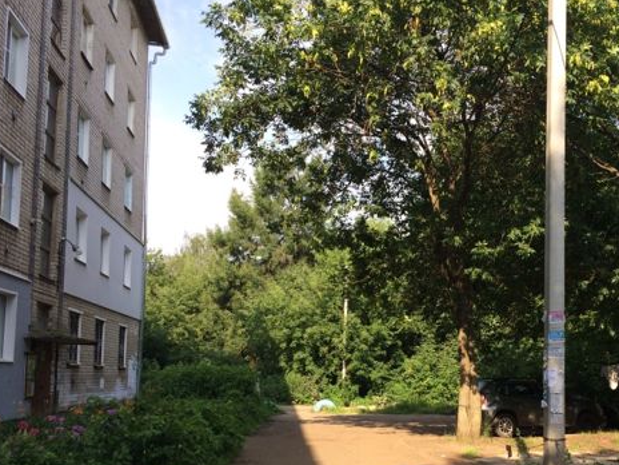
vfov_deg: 35.6
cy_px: 307
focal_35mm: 40
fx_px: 715
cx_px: 408
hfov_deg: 46.1
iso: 32
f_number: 2.2
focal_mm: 4.15
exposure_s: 1/672
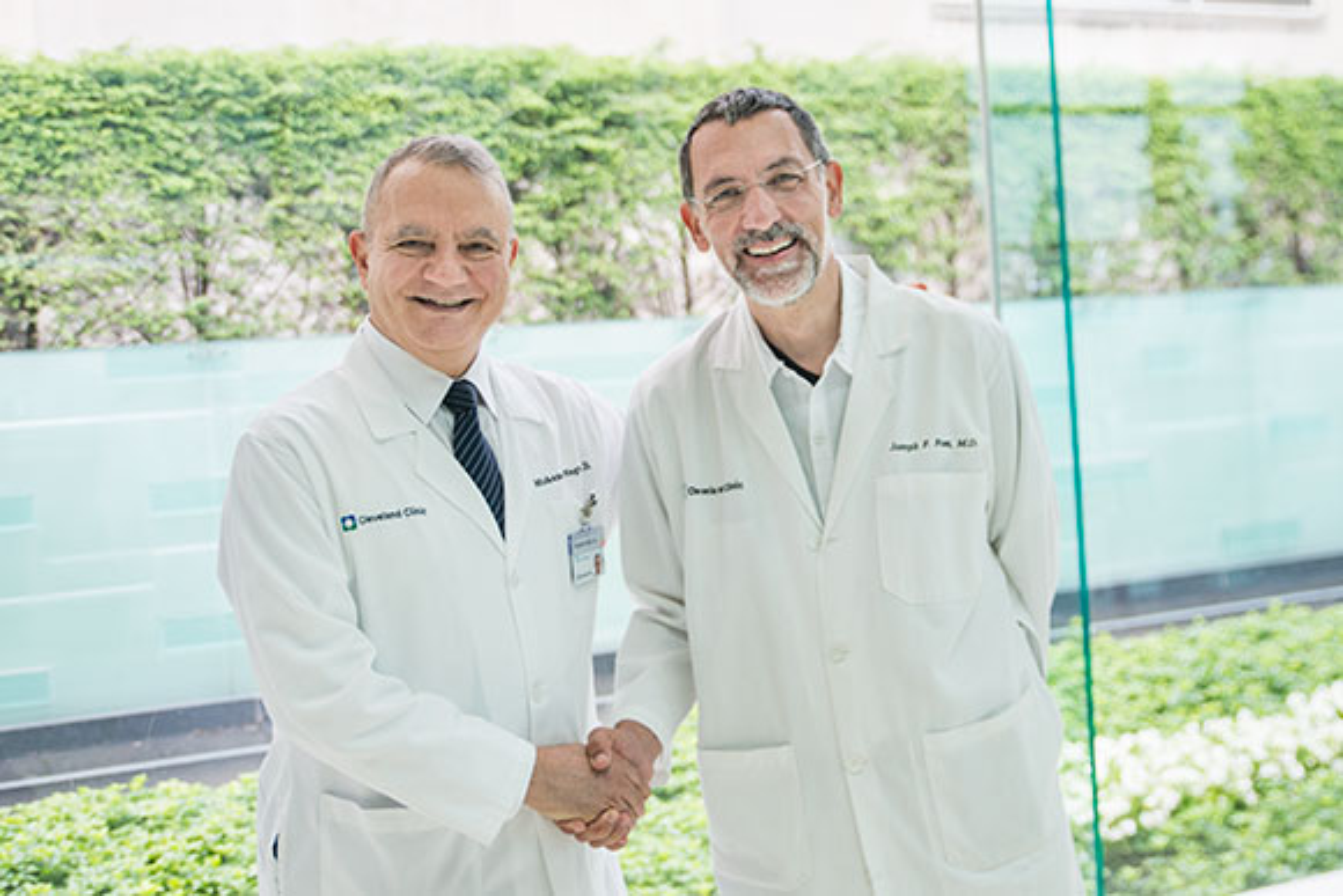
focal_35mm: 34
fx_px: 1269
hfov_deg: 55.8
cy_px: 448
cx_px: 672
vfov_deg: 38.9
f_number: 2.8
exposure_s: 1/1000
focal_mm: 34
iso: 200
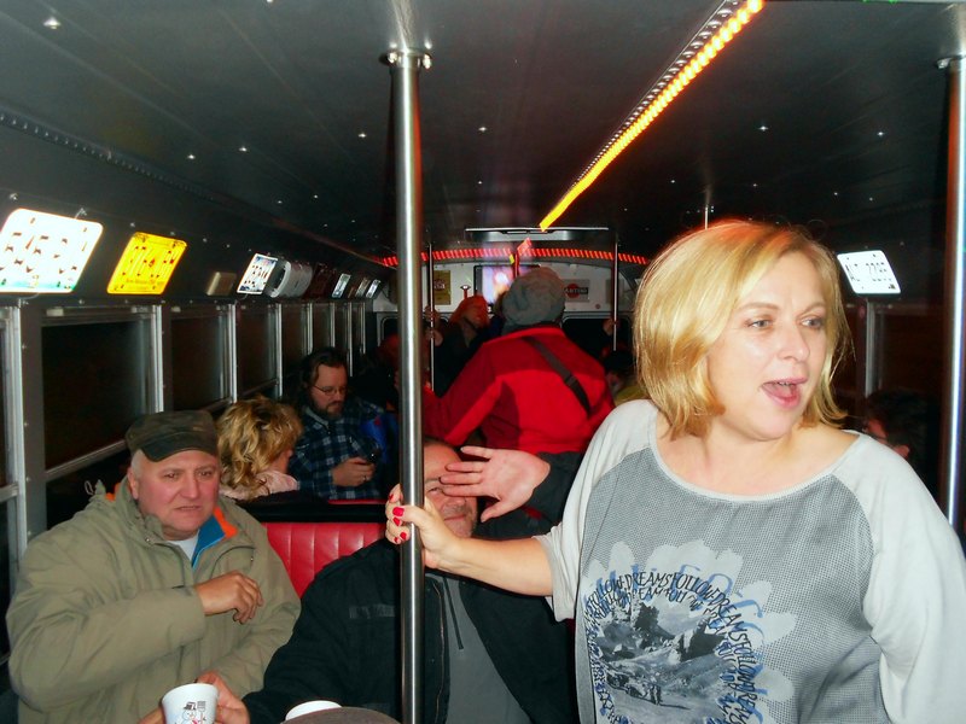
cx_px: 483
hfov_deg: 61.7
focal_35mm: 29
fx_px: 809
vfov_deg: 48.2
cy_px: 362
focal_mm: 5.3
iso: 200
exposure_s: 1/25
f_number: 3.4
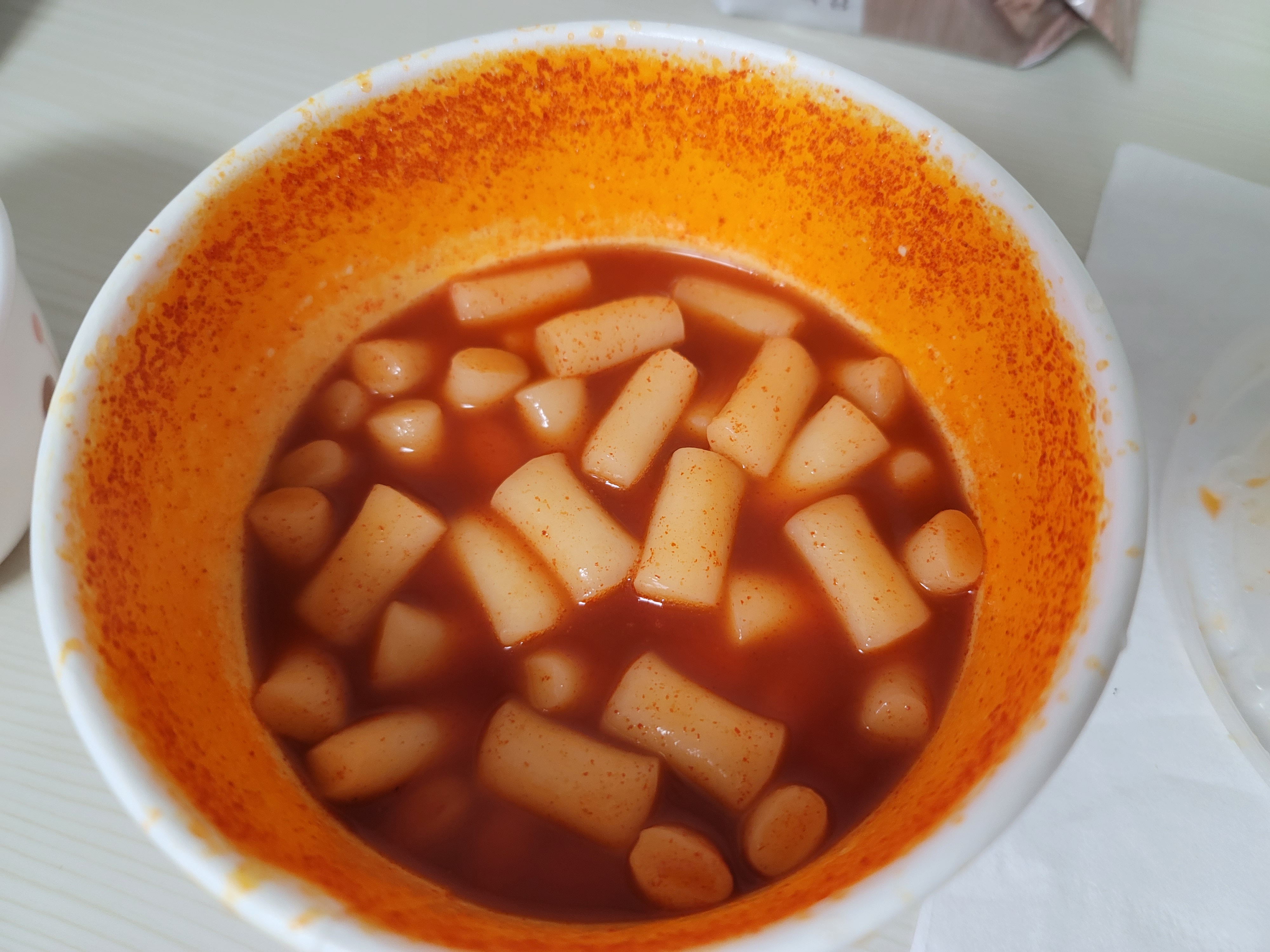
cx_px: 635
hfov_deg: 69.4
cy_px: 476
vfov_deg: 54.9
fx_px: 917
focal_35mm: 25
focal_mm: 7
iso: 400
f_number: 1.8
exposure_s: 1/40
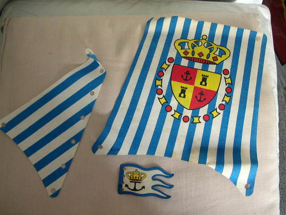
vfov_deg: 38.7
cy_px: 108
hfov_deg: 50.1
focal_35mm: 37
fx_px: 306
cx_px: 143
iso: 400
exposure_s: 1/26.4
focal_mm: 5.6
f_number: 2.7
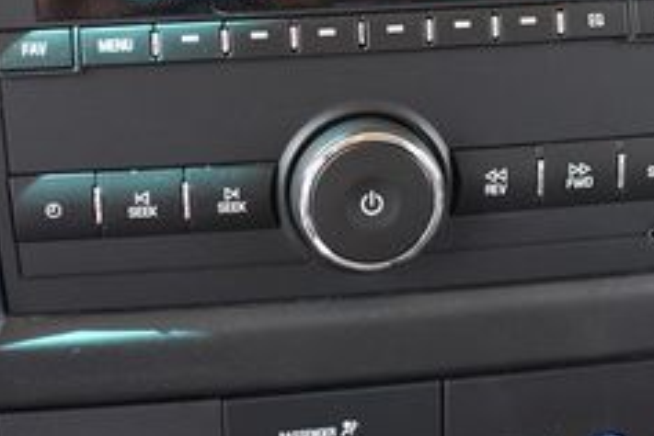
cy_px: 68
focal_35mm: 73
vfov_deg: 18.4
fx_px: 1326
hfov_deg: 27.7
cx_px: 301
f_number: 3.5
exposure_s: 1/125
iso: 800
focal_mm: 18
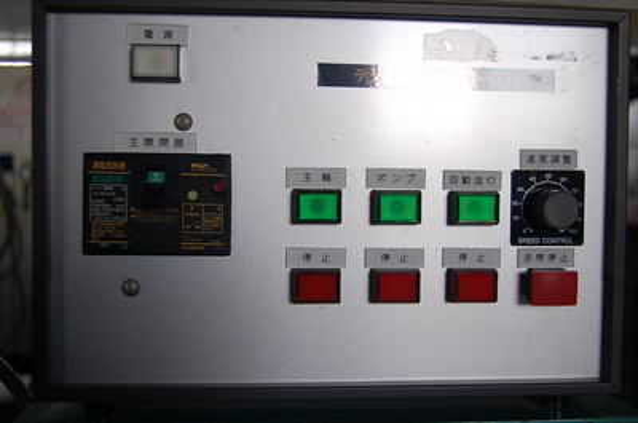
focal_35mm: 45
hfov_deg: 43.7
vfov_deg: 29.7
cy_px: 212
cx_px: 319
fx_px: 796
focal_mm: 30
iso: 400
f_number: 5
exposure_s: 1/100
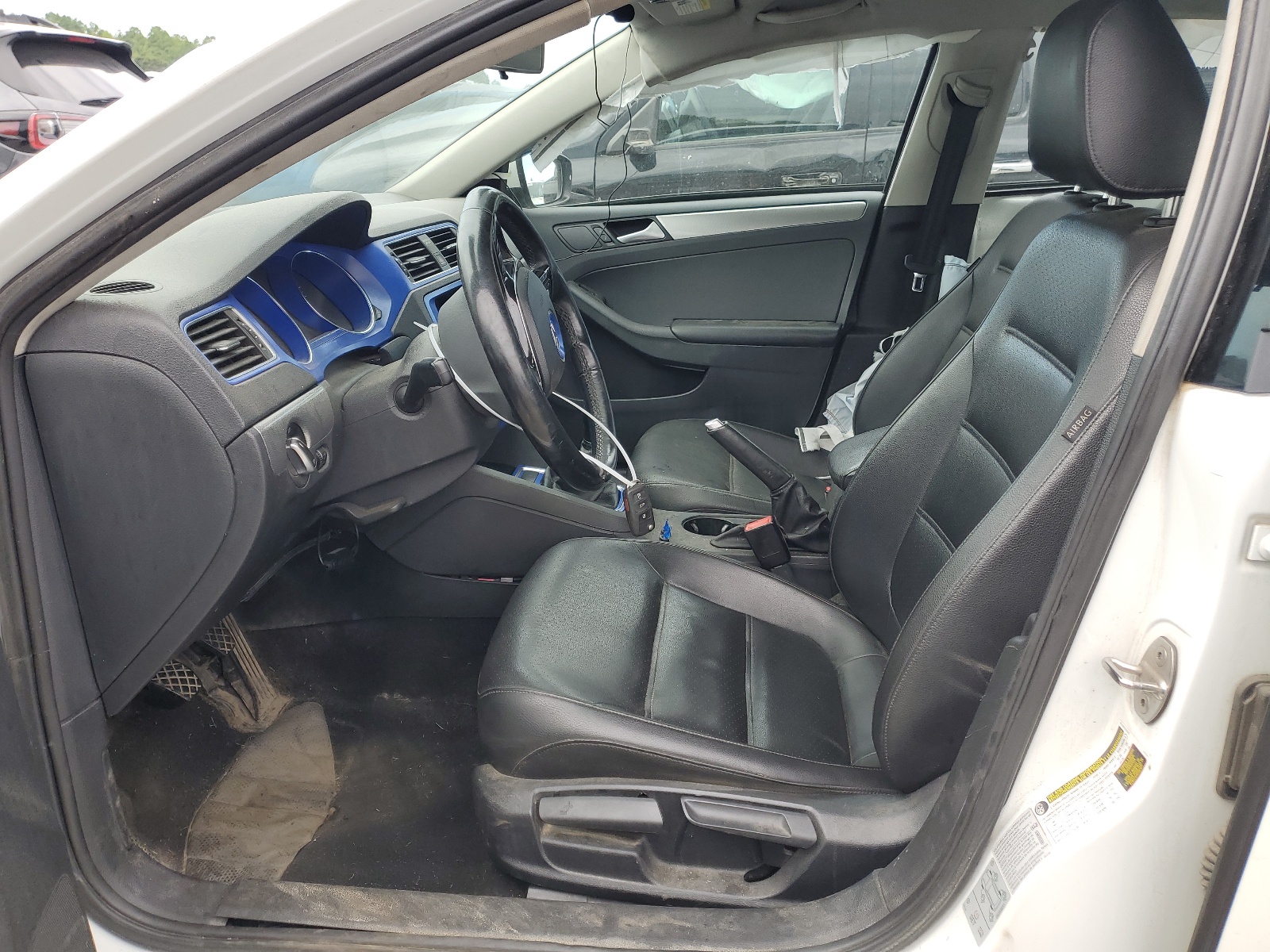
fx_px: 954
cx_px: 635
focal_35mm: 26
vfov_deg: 53.1
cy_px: 476
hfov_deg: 67.3
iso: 50
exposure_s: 1/323
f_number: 1.5
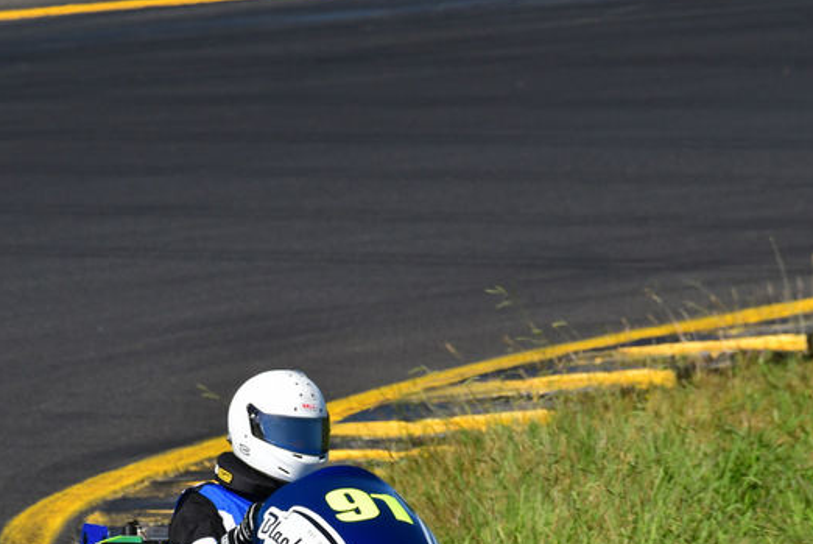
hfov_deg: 1.8
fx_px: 25969
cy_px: 394
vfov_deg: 1.2
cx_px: 296
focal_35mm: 1149
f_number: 11
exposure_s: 1/640
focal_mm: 500
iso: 400
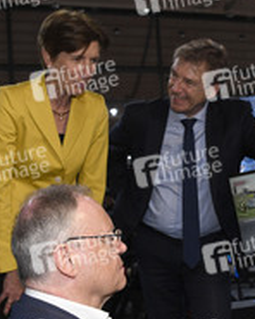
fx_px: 519
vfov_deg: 33.9
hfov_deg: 27.1
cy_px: 210
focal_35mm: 55
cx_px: 201
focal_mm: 24
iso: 1600
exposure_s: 1/400
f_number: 4
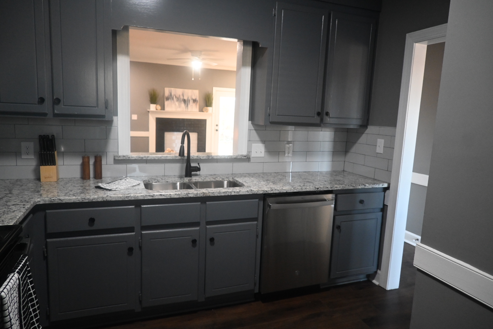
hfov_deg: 73.7
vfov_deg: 53.1
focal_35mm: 24
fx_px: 329
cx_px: 246
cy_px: 164
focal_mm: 16
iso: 2800
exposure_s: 1/125
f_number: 3.5
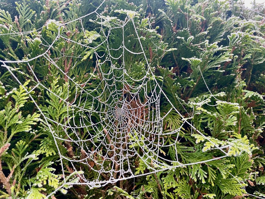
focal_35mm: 26
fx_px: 199
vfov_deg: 53.1
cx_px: 132
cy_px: 100
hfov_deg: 67.3
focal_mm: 4.2
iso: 200
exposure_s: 1/60
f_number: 1.6
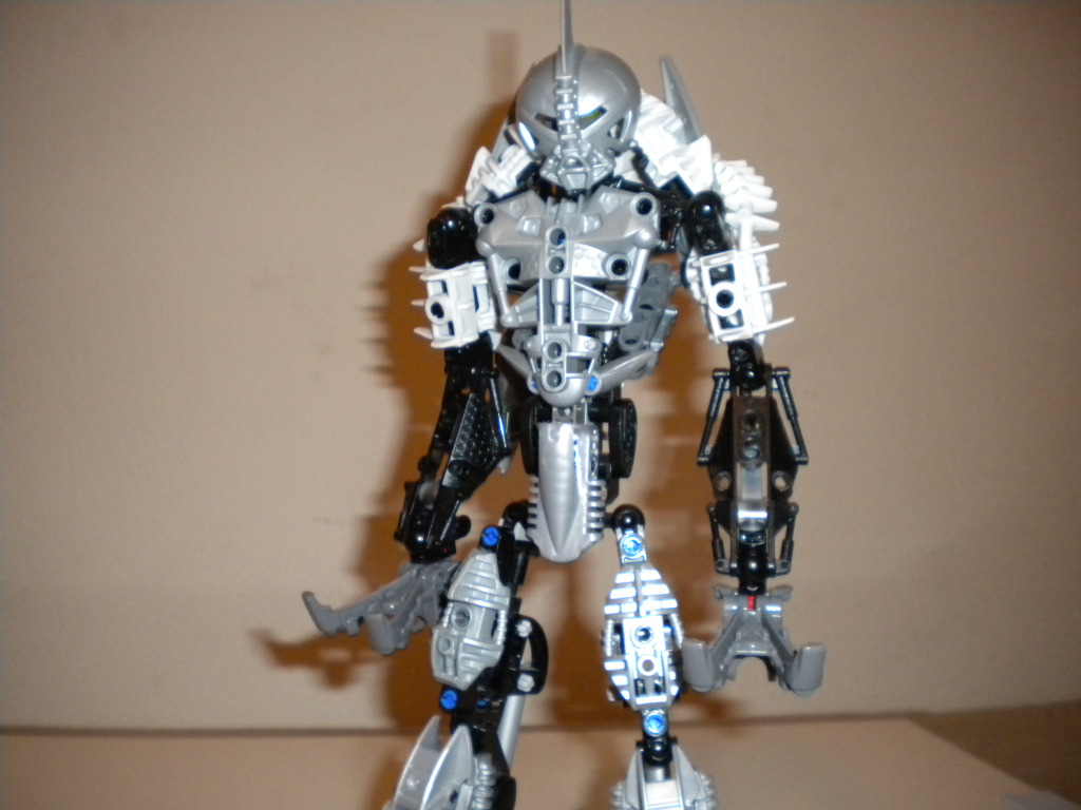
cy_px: 405
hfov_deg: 52.6
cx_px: 540
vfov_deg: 40.7
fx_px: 1093
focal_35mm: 35
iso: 400
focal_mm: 6.3
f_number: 3.1
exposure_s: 1/30
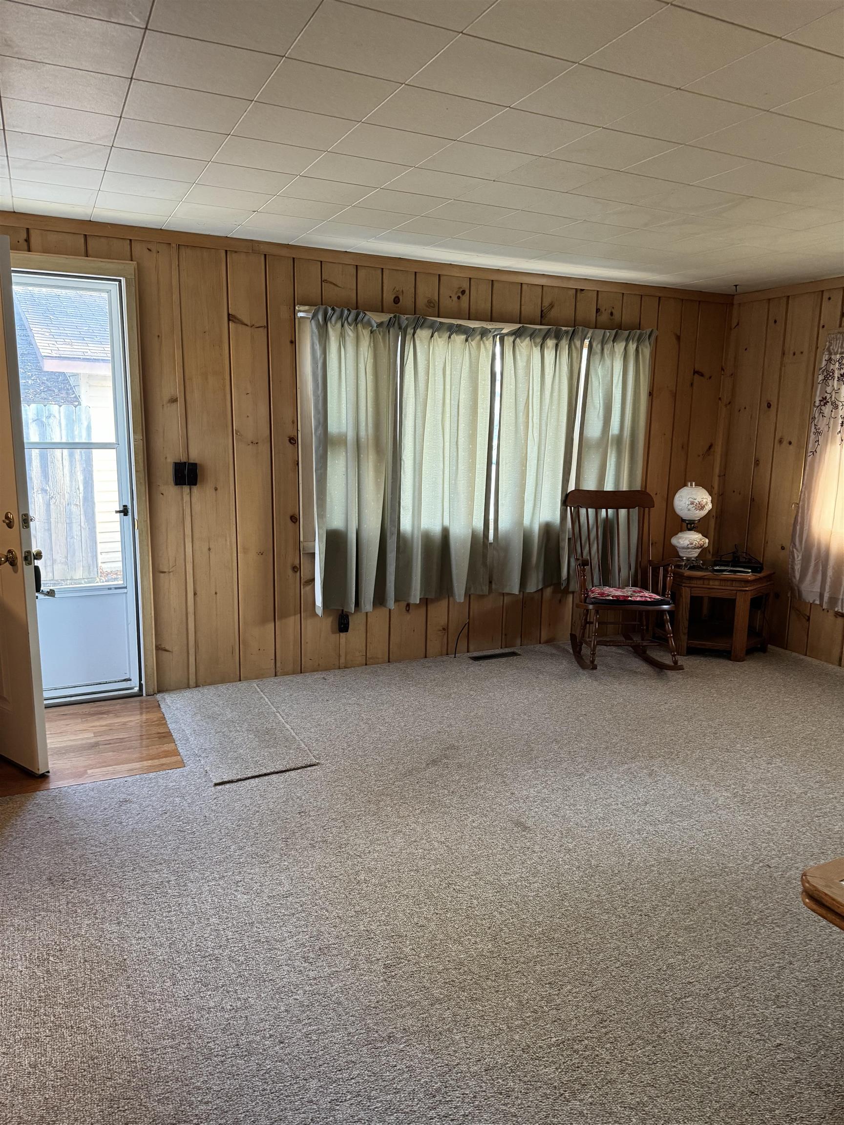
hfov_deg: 56.8
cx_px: 422
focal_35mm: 24
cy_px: 562
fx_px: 780
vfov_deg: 71.6
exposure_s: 1/60
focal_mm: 6.76
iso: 320
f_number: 1.78
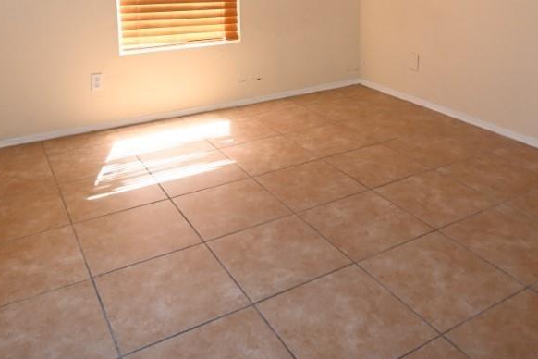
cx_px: 297
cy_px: 30
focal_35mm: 34
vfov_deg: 36.2
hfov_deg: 55.6
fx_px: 509
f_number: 4.8
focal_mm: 11
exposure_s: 1/60
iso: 900
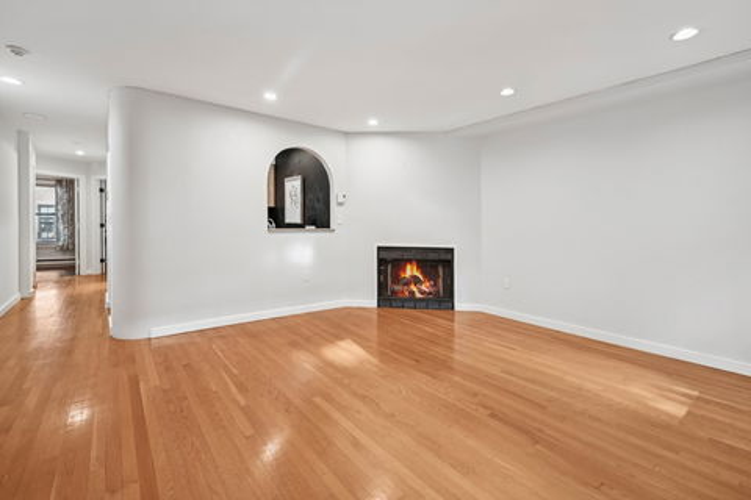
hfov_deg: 98.5
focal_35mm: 16
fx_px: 323
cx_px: 376
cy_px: 250
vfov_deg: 75.5
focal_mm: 15.5
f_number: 8
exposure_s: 1/10
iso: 400
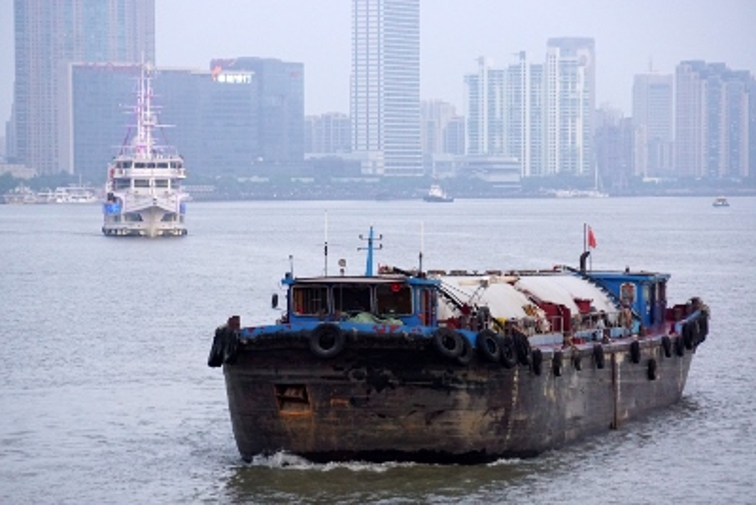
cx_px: 378
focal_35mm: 202
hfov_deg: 10.2
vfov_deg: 6.8
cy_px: 252
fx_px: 4254
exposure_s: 1/250
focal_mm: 135
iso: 1250
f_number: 5.6
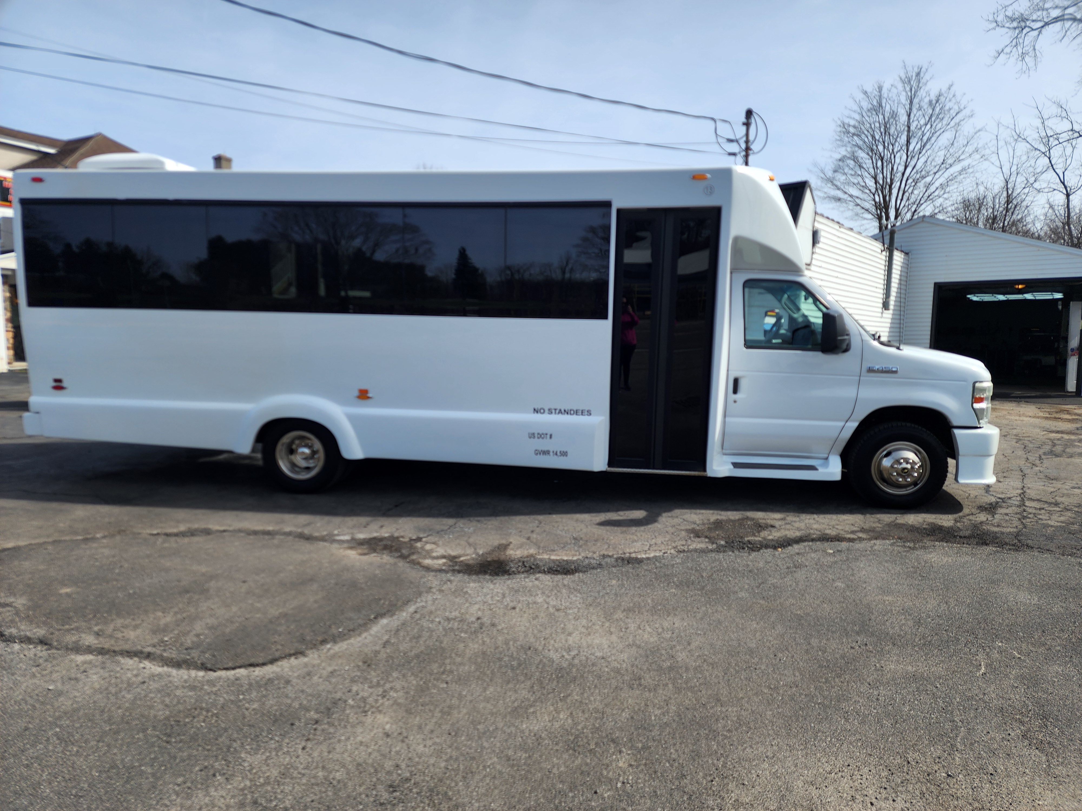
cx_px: 541
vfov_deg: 58.9
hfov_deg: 73.9
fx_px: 719
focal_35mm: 23
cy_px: 406
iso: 12
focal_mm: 6.4
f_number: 1.8
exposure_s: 1/786
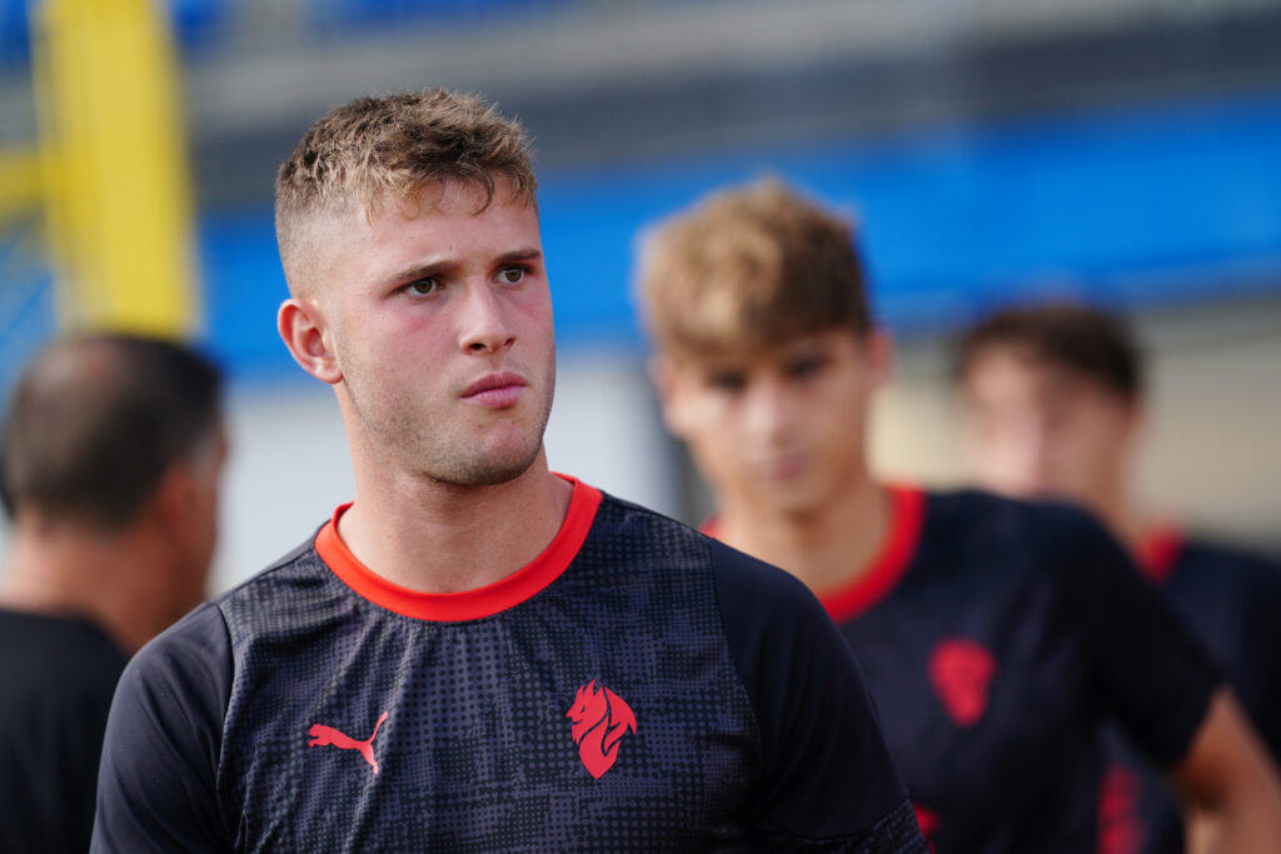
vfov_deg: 4.6
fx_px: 10676
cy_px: 427
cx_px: 640
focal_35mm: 300
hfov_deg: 6.9
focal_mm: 300
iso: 160
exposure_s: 1/800
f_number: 2.8
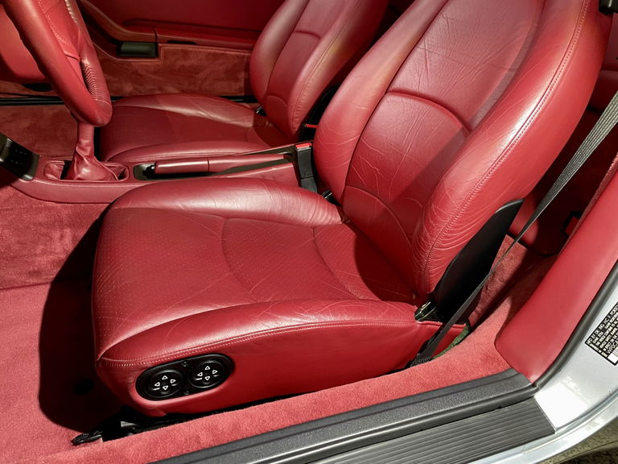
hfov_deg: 67.3
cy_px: 232
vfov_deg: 53.1
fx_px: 464
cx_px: 309
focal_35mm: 26
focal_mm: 4.2
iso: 320
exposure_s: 1/50
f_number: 1.6
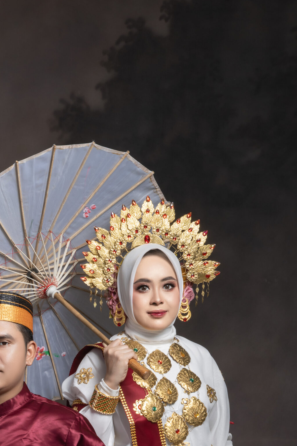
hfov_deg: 11.1
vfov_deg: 16.5
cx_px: 51
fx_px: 1522
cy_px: 368
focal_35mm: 123
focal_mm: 49.9
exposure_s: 1/160
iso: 250
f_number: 10
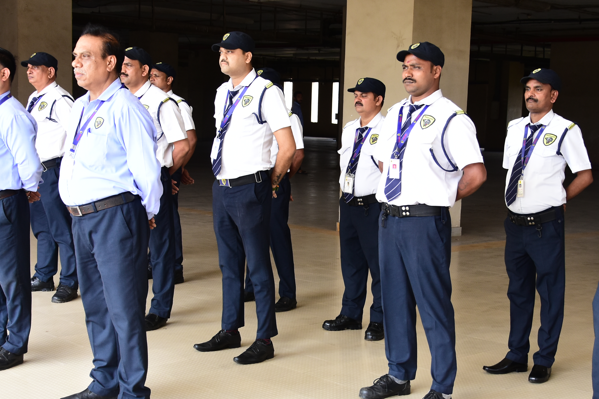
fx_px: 978
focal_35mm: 59
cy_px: 264
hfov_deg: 33.9
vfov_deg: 23.0
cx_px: 374
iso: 400
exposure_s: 1/100
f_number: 5.6
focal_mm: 25
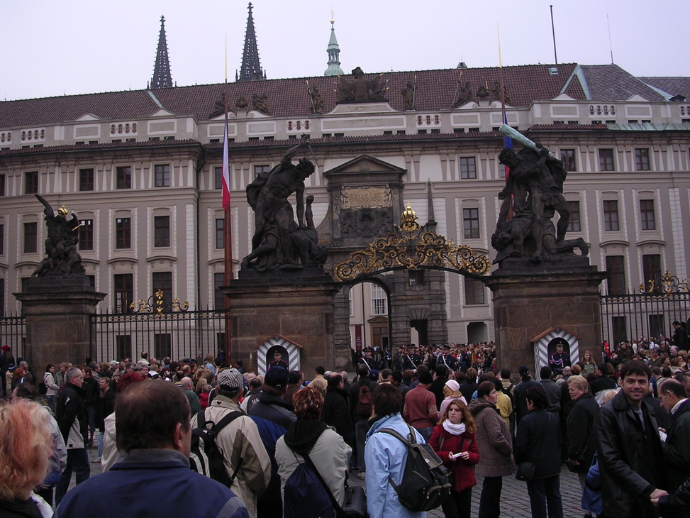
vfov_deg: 36.0
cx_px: 357
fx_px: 797
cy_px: 252
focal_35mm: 40
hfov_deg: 46.8
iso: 100
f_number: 2.8
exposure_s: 1/370
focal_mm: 5.8
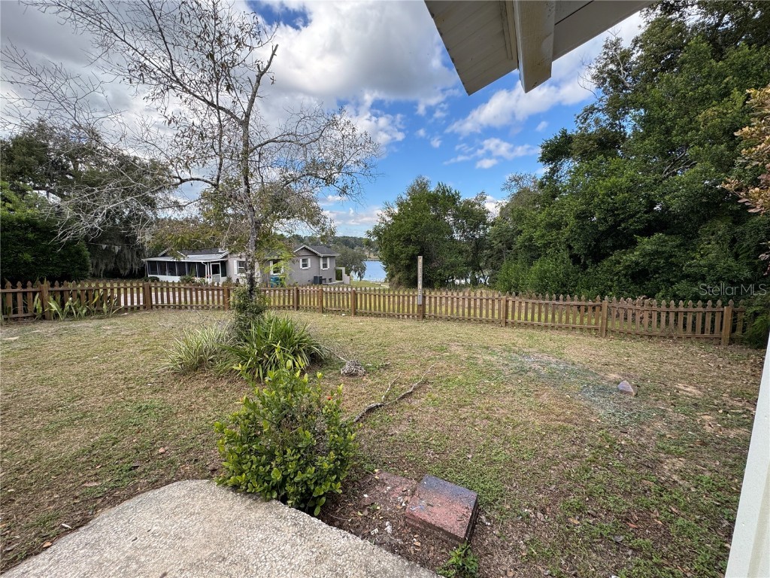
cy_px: 289
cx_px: 385
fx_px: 311
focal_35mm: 14
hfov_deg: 102.1
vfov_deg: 85.7
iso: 40
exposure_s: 1/462
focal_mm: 2.22
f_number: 2.2
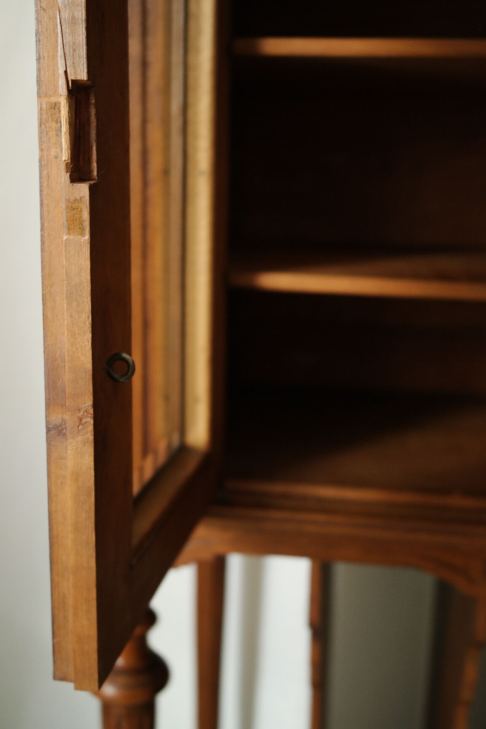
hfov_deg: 29.2
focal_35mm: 46
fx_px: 931
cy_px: 364
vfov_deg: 42.7
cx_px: 243
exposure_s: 1/30
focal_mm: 30
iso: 800
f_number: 6.3
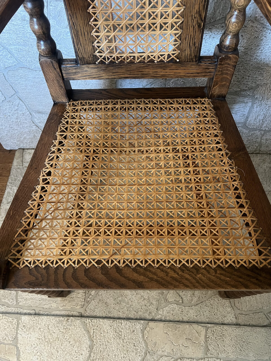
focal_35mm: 26
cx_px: 136
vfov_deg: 67.3
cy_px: 180
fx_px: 271
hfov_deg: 53.1
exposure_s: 1/56
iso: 500
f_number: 1.5
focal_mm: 5.7
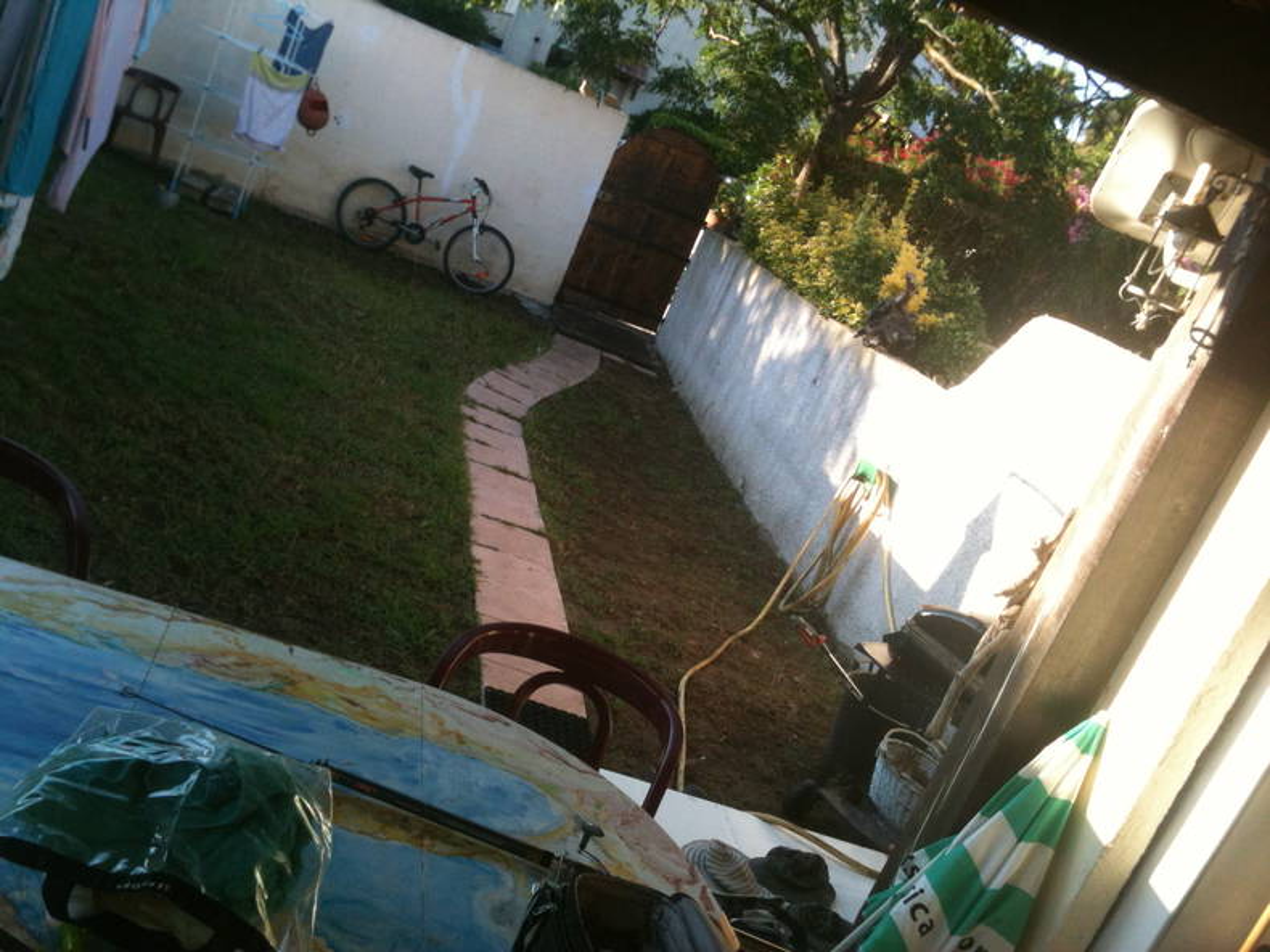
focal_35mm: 35
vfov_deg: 40.7
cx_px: 635
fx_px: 1284
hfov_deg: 52.6
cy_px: 476
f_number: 2.8
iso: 64
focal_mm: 3.85
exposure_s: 1/215
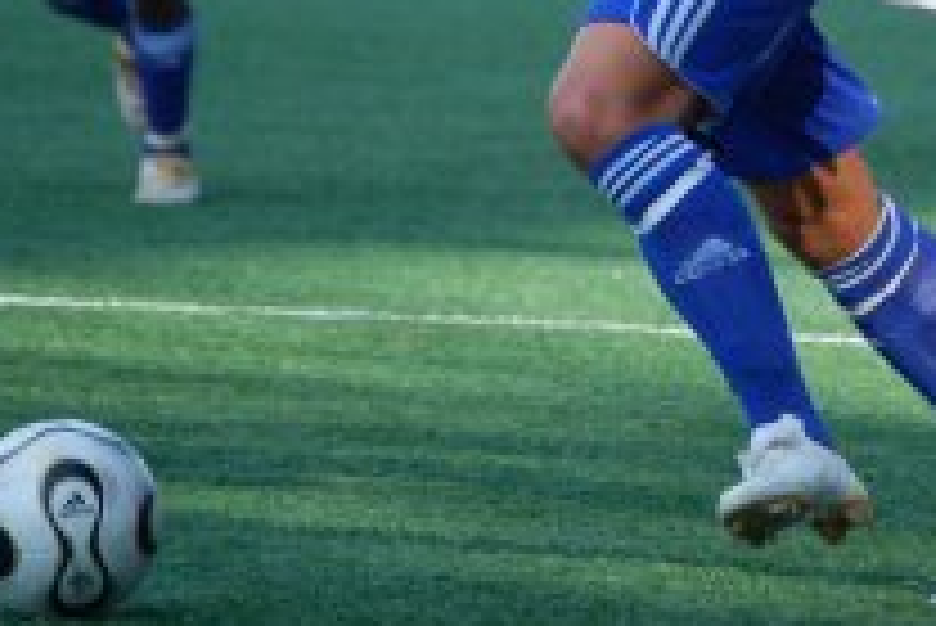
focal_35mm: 593
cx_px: 778
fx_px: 15433
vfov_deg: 2.3
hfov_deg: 3.5
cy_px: -54
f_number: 5.3
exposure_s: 1/1000
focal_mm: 165
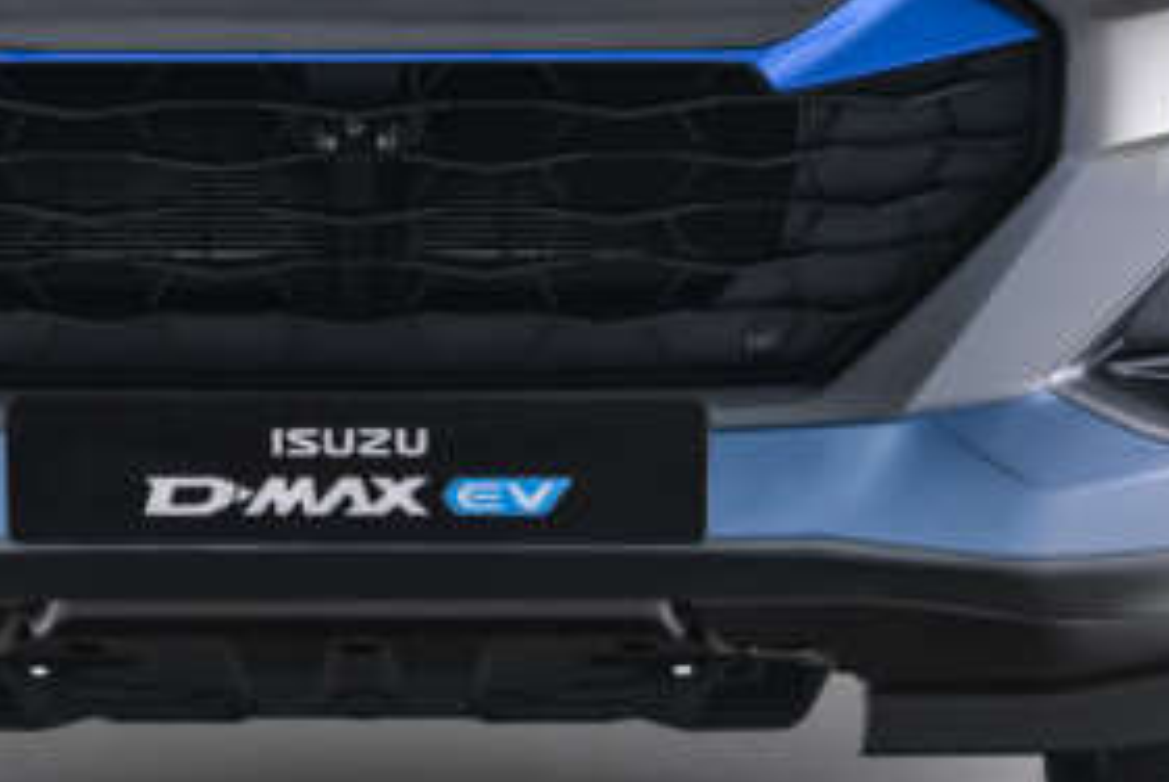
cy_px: 44
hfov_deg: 14.1
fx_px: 4713
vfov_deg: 9.4
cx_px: 362
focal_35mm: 145
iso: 200
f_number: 8
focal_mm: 48
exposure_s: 1/3
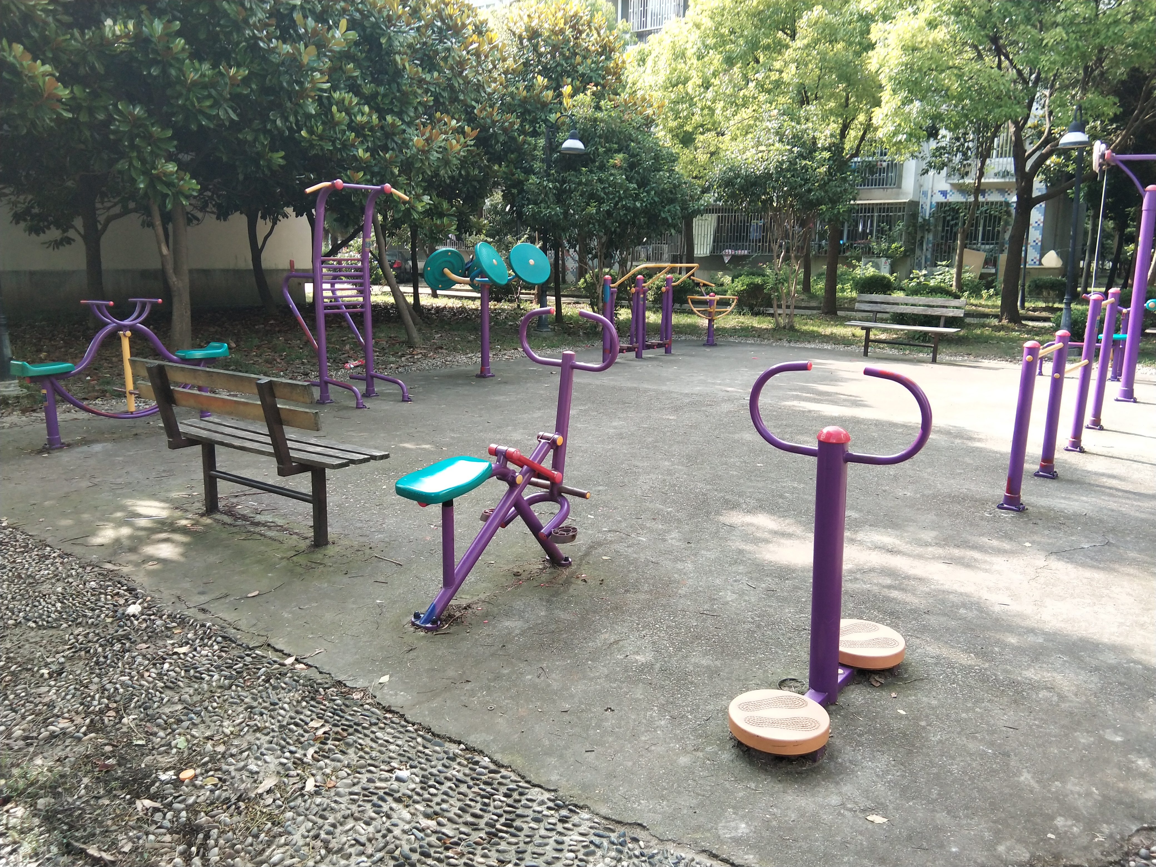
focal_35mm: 31
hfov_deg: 58.4
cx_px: 578
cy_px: 434
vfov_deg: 45.4
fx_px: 1035
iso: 50
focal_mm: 3.69
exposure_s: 1/148
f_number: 2.2
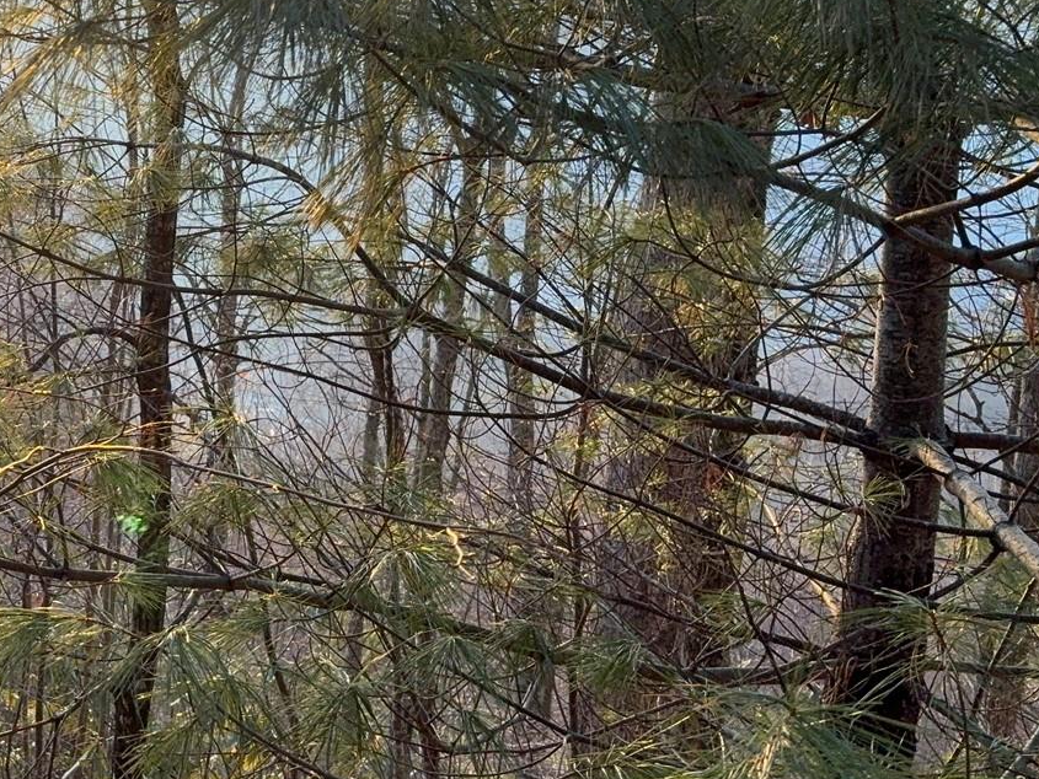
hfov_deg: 28.7
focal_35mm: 63
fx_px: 1891
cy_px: 181
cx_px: -6
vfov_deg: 23.0
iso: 64
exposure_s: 1/243
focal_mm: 5.96
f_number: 1.6
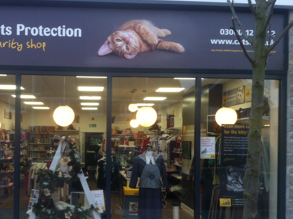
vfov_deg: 32.0
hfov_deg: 41.8
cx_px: 108
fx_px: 380
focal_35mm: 45
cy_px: 136
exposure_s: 1/60
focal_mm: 3.85
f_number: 2.8
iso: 100
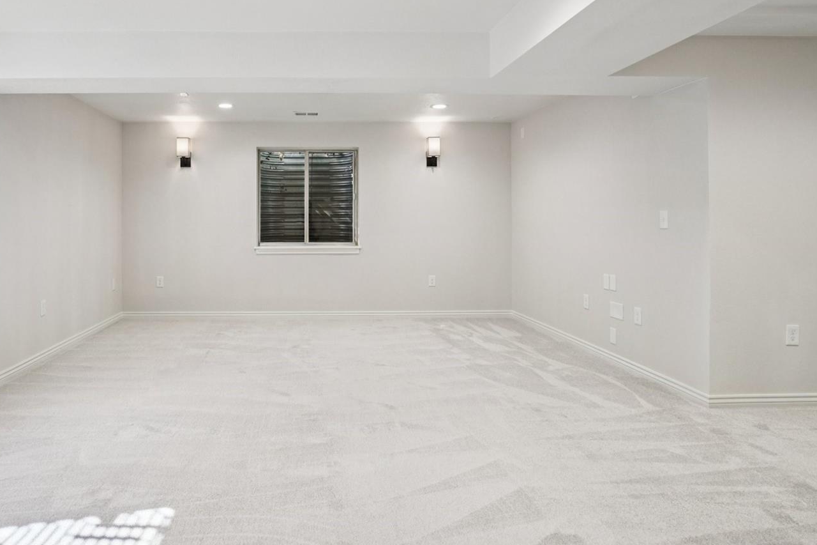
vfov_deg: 60.0
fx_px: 468
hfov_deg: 81.3
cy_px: 226
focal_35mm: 21
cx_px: 328
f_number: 8
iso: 400
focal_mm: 11
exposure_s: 1/30
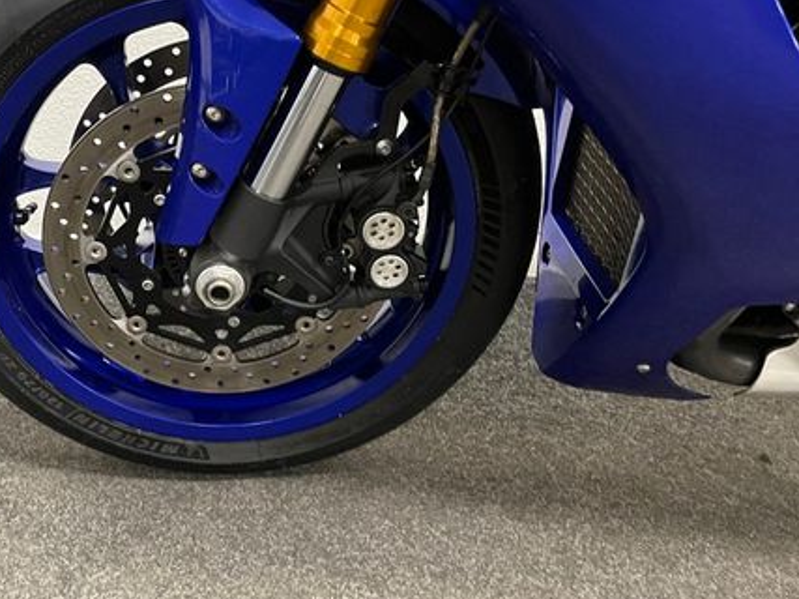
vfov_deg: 36.5
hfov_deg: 46.8
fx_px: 900
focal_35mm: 39
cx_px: 245
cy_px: 208
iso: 500
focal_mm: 5.1
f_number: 1.6
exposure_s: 1/33
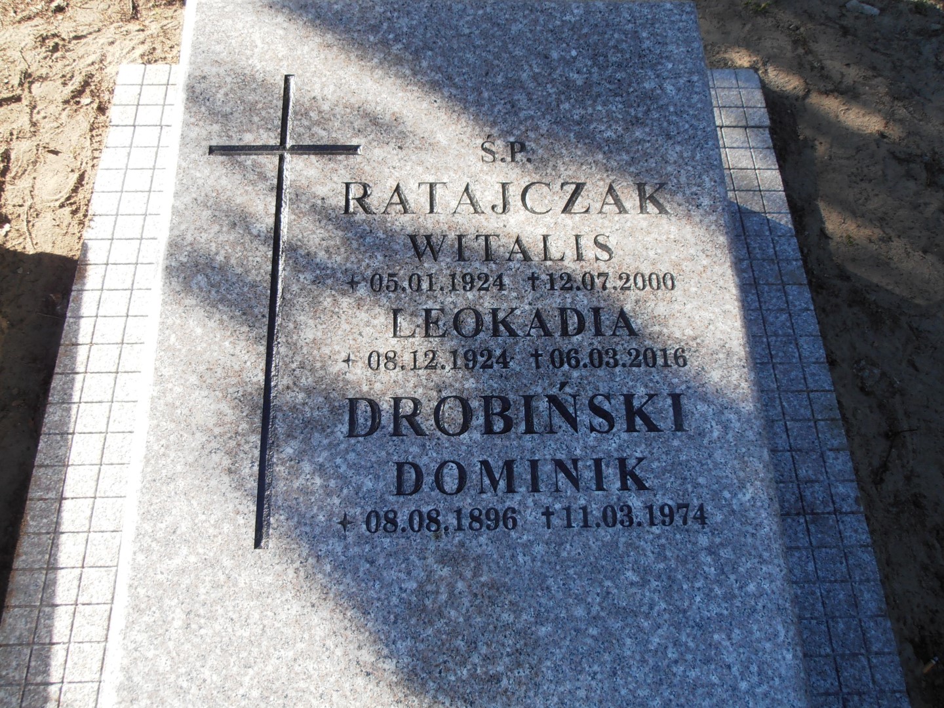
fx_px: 654
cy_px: 354
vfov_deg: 56.8
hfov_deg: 71.6
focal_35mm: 24
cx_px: 472
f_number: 3
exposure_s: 1/250
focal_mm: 4.2
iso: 80
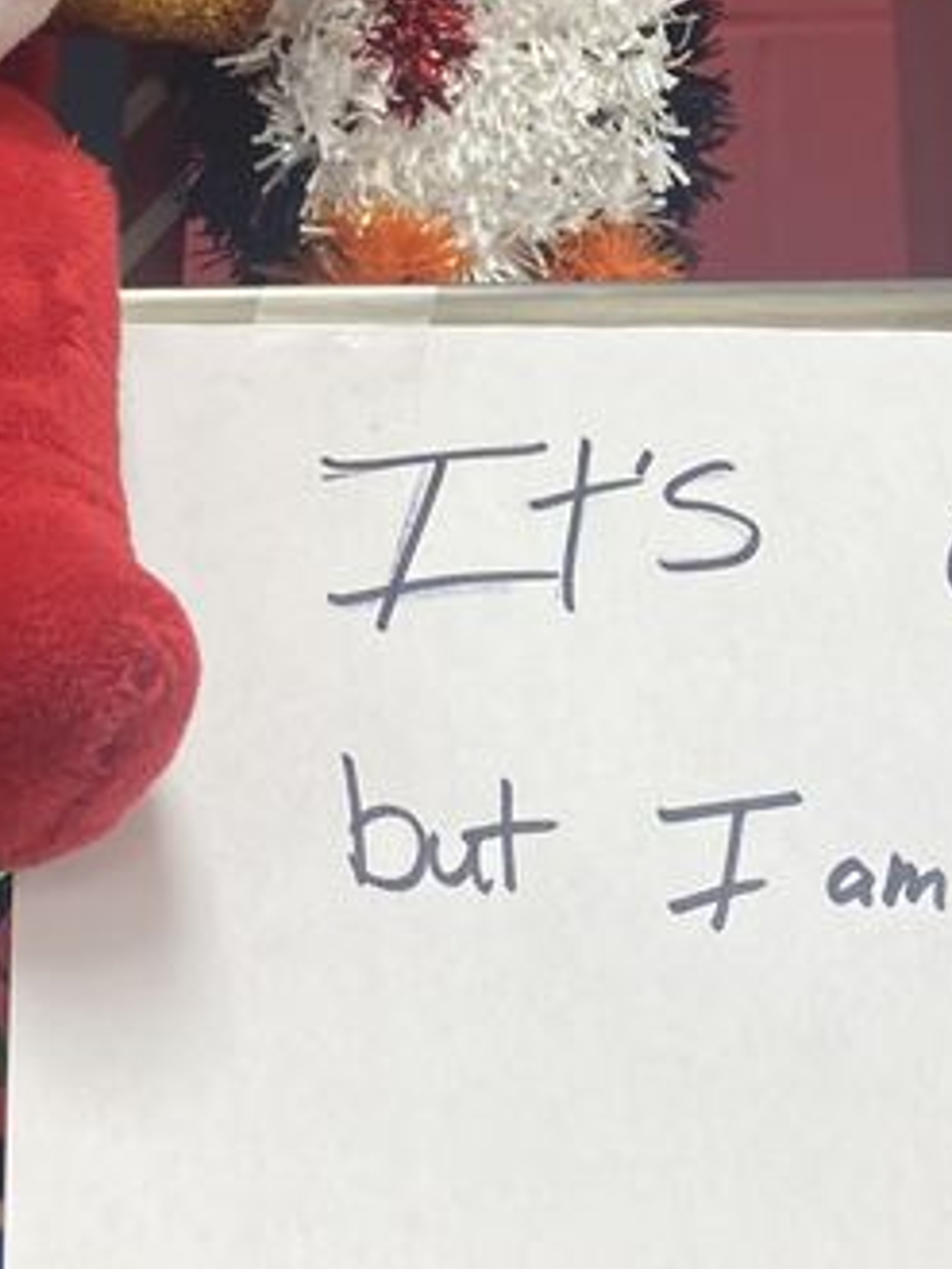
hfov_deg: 18.1
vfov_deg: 23.5
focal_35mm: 81
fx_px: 2968
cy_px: 131
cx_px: 204
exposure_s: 1/60
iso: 80
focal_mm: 4.25
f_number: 1.8
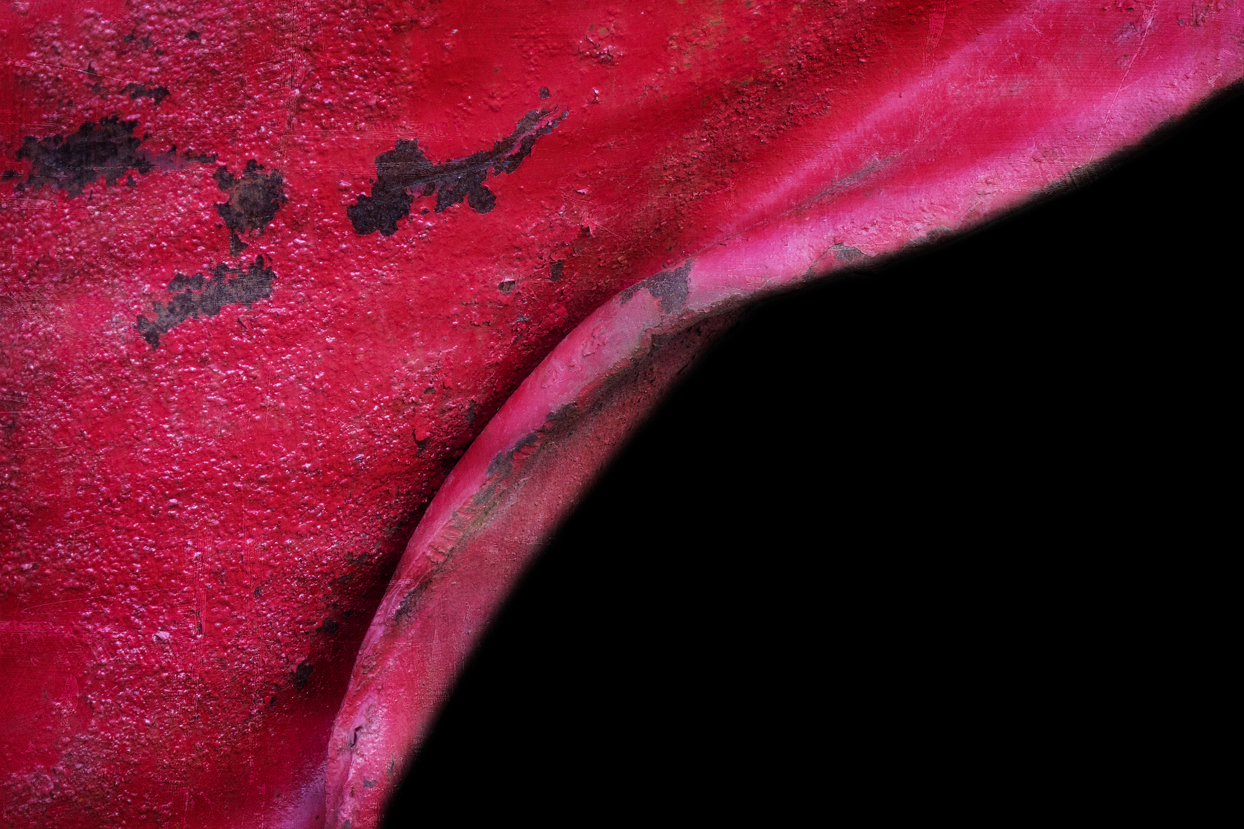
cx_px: 622
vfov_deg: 6.9
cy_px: 414
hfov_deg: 10.3
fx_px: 6911
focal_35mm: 200
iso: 500
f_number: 2.8
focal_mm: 73.19
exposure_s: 1/200
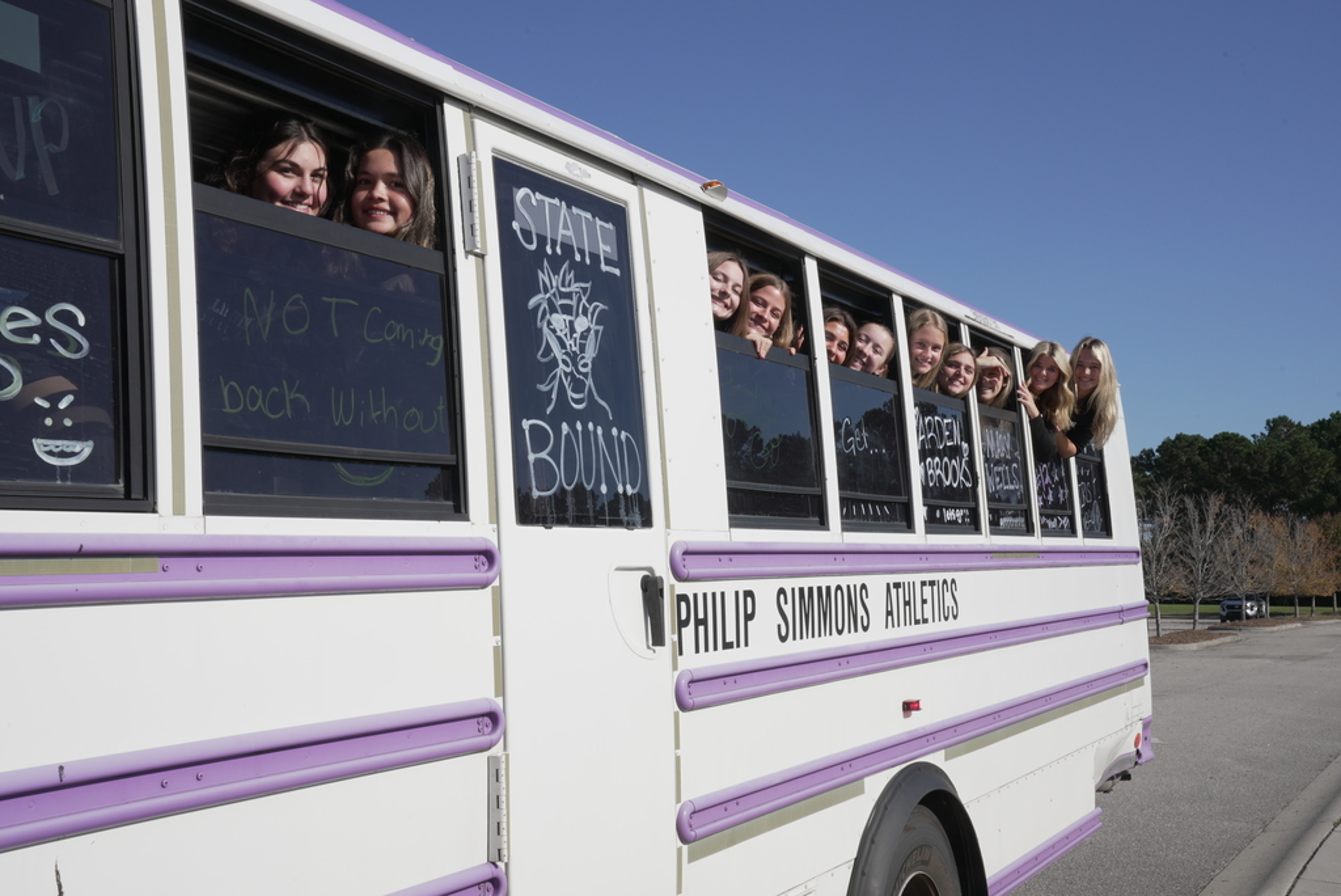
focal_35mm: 37
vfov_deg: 36.0
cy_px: 448
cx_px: 670
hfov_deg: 51.9
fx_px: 1379
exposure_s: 1/125
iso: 250
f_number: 22
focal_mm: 37
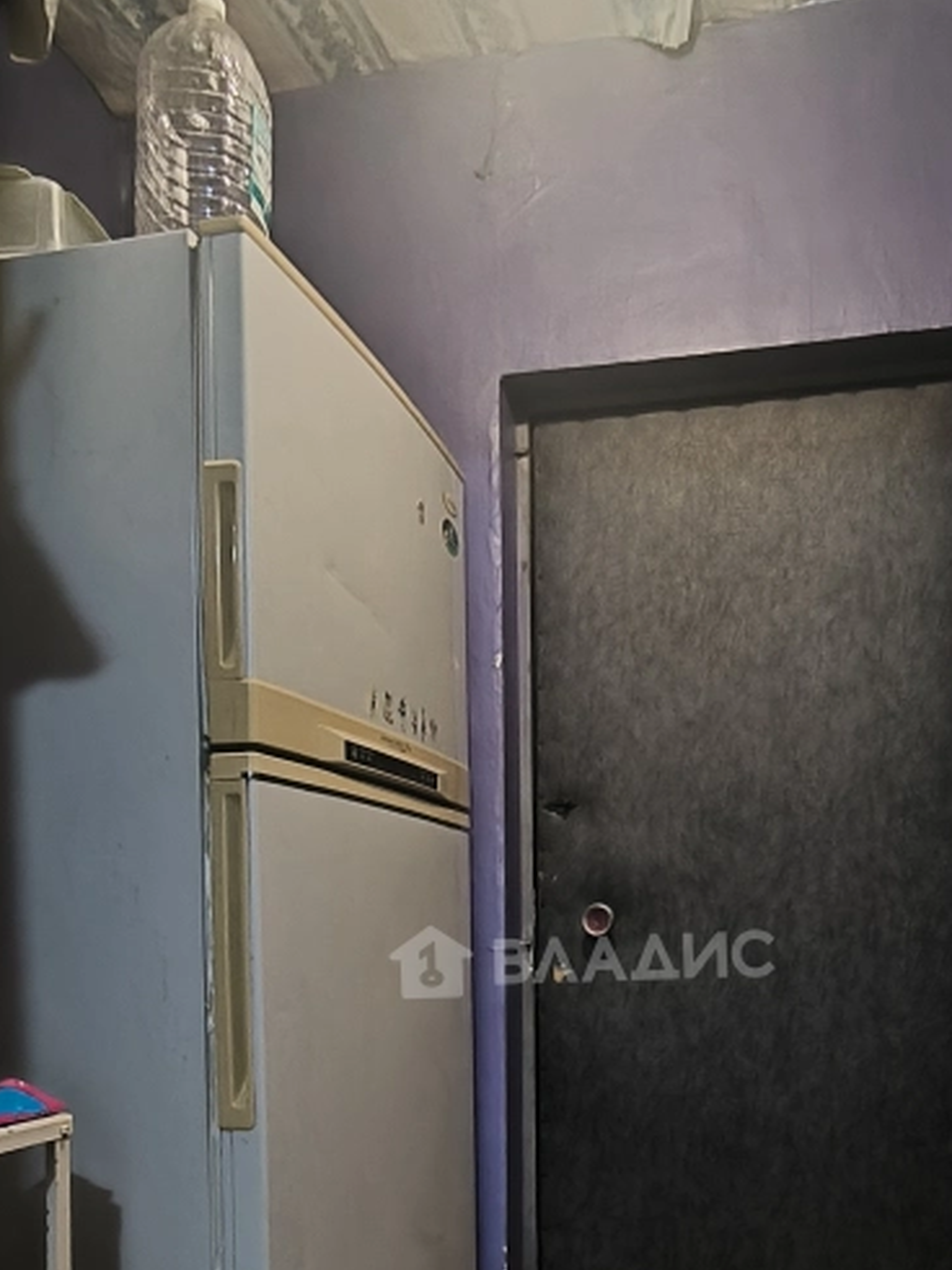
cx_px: 585
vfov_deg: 52.8
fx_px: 1211
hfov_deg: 42.7
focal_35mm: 33
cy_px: 957
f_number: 2.2
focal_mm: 1.91
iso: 640
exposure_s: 1/14.3
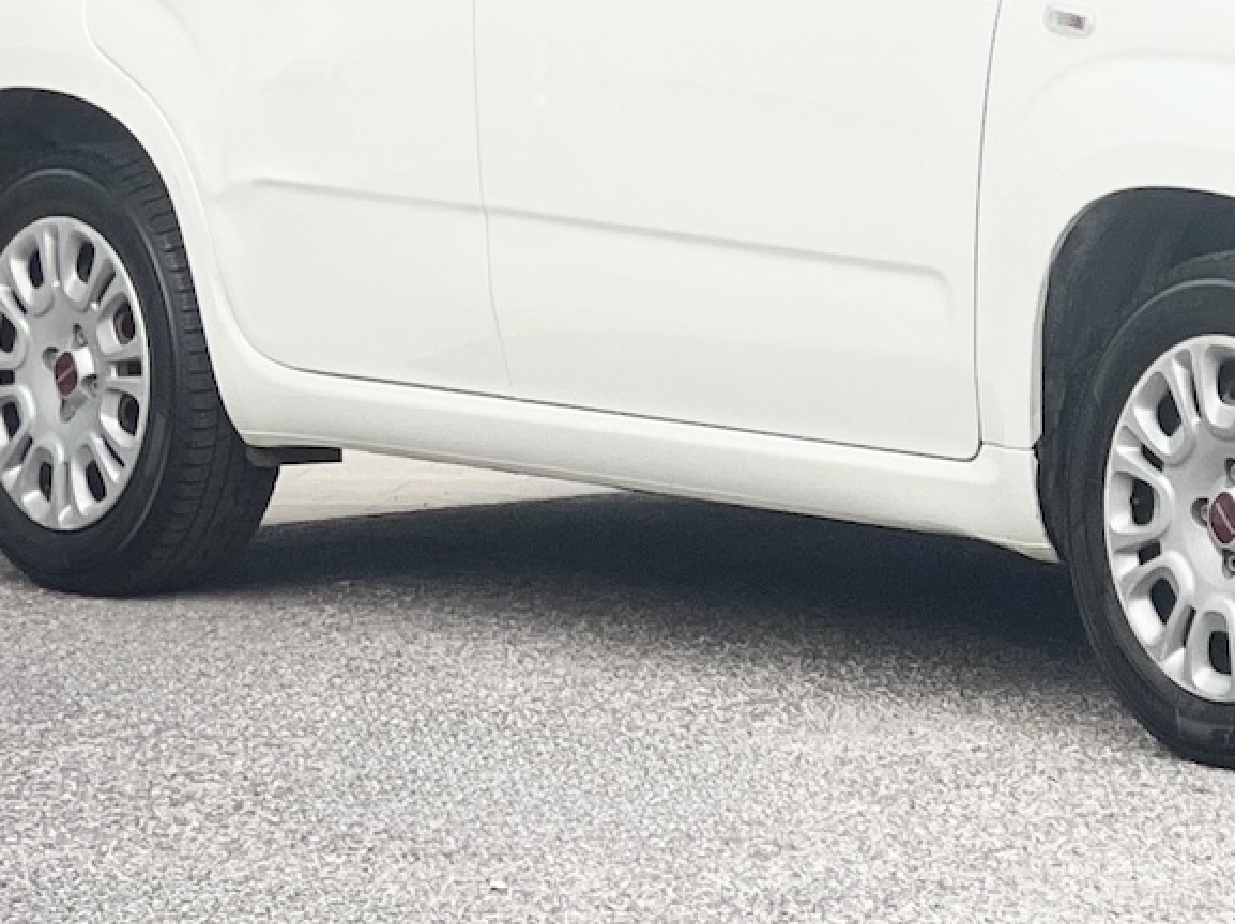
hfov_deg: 11.3
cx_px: 1230
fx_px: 6168
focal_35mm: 173
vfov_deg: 8.5
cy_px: 16
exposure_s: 1/121
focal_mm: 7.5
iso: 20
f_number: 2.2
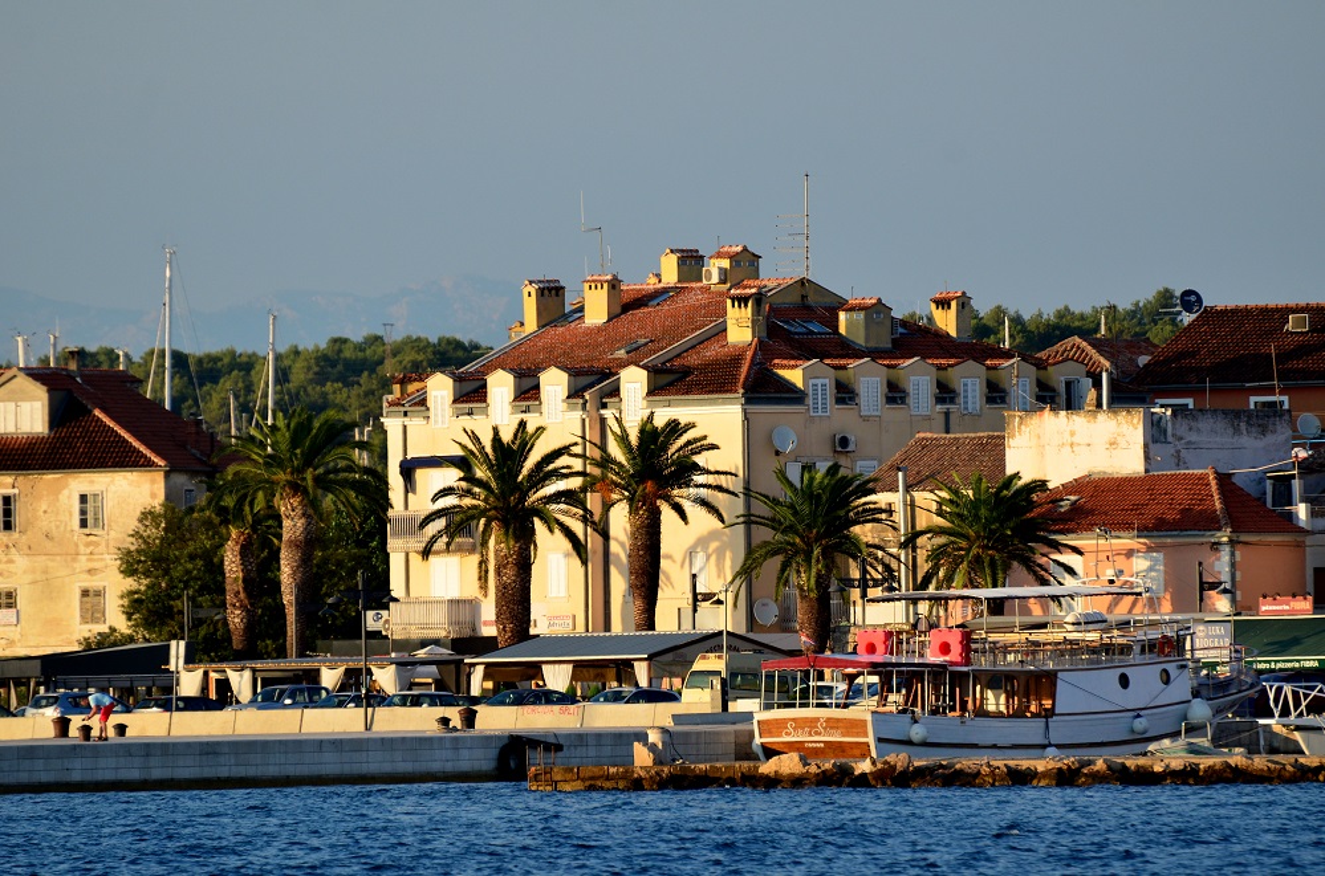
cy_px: 438
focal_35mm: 450
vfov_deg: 3.0
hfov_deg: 4.6
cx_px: 662
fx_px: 16523
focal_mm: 300
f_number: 6.3
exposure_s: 1/800
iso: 400
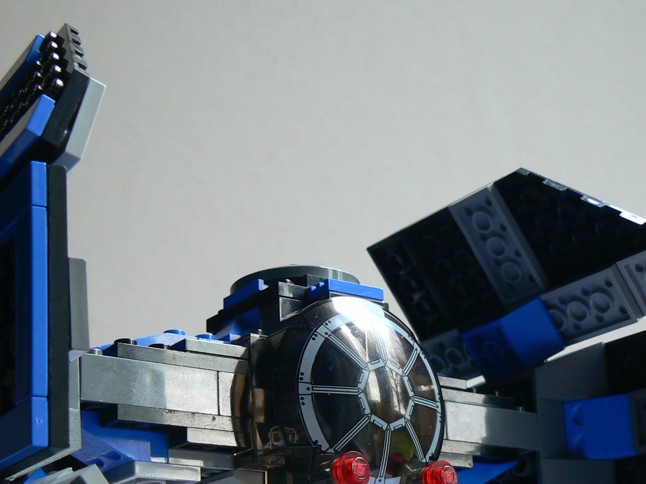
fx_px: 1157
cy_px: 390
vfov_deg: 23.3
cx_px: 236
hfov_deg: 31.0
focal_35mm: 62
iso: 80
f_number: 2.8
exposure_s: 1/40
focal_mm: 6
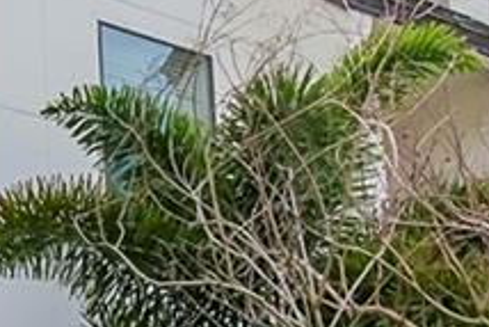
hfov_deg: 16.8
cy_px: 158
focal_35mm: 112
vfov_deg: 12.3
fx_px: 1522
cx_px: -206
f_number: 7.1
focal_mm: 10
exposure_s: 1/2000
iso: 640
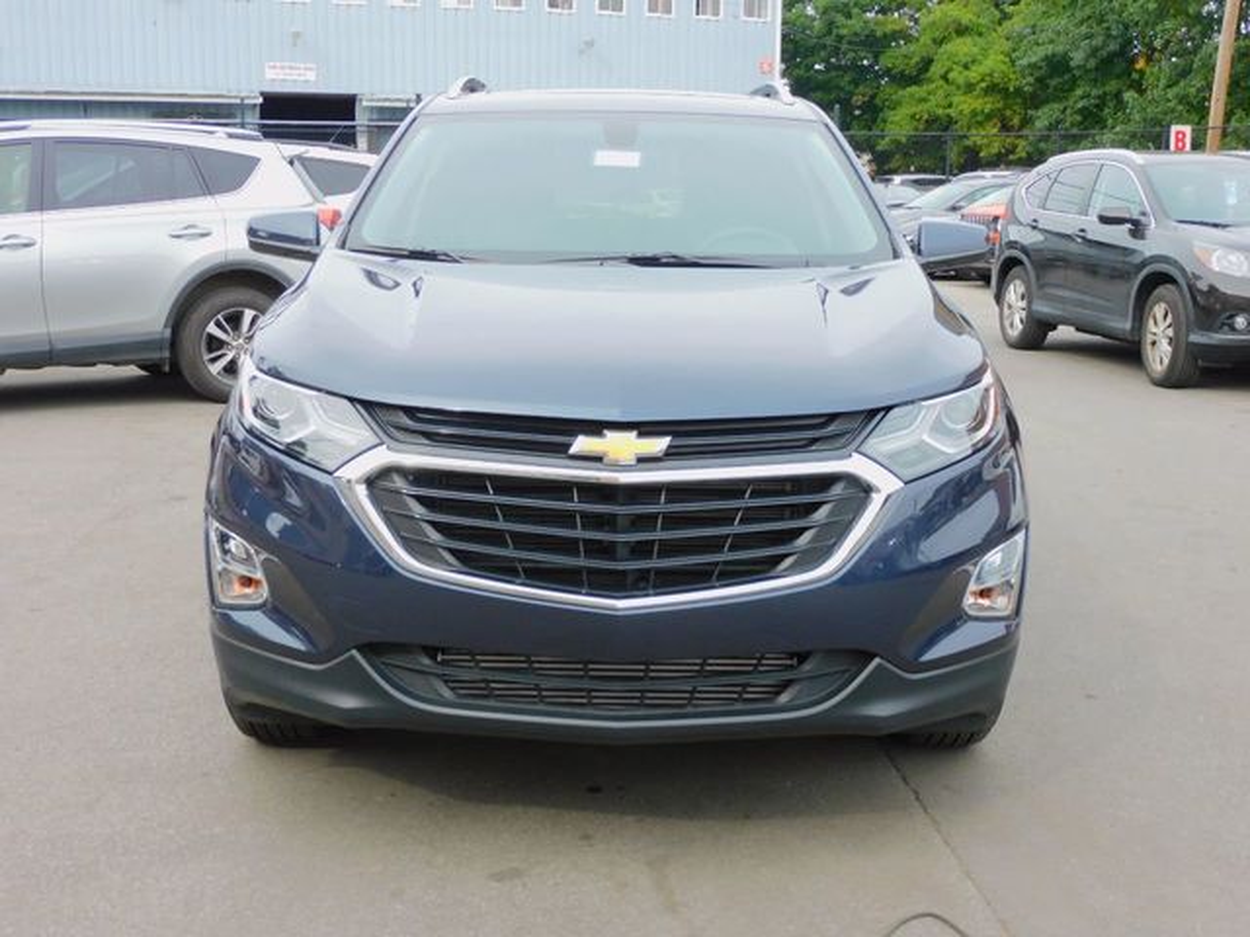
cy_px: 468
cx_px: 625
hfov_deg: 42.1
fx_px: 1625
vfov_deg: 32.2
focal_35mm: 45
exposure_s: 1/250
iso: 125
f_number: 4
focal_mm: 8.1
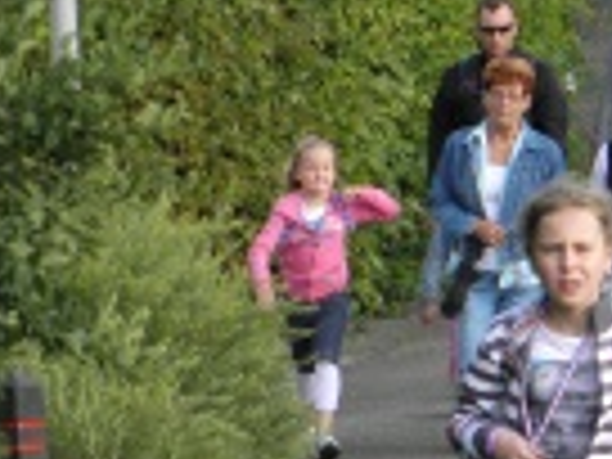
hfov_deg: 3.8
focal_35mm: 515
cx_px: 756
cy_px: -4
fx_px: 9105
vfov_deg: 2.9
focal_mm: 31.4
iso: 100
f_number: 5.1
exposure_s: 1/100
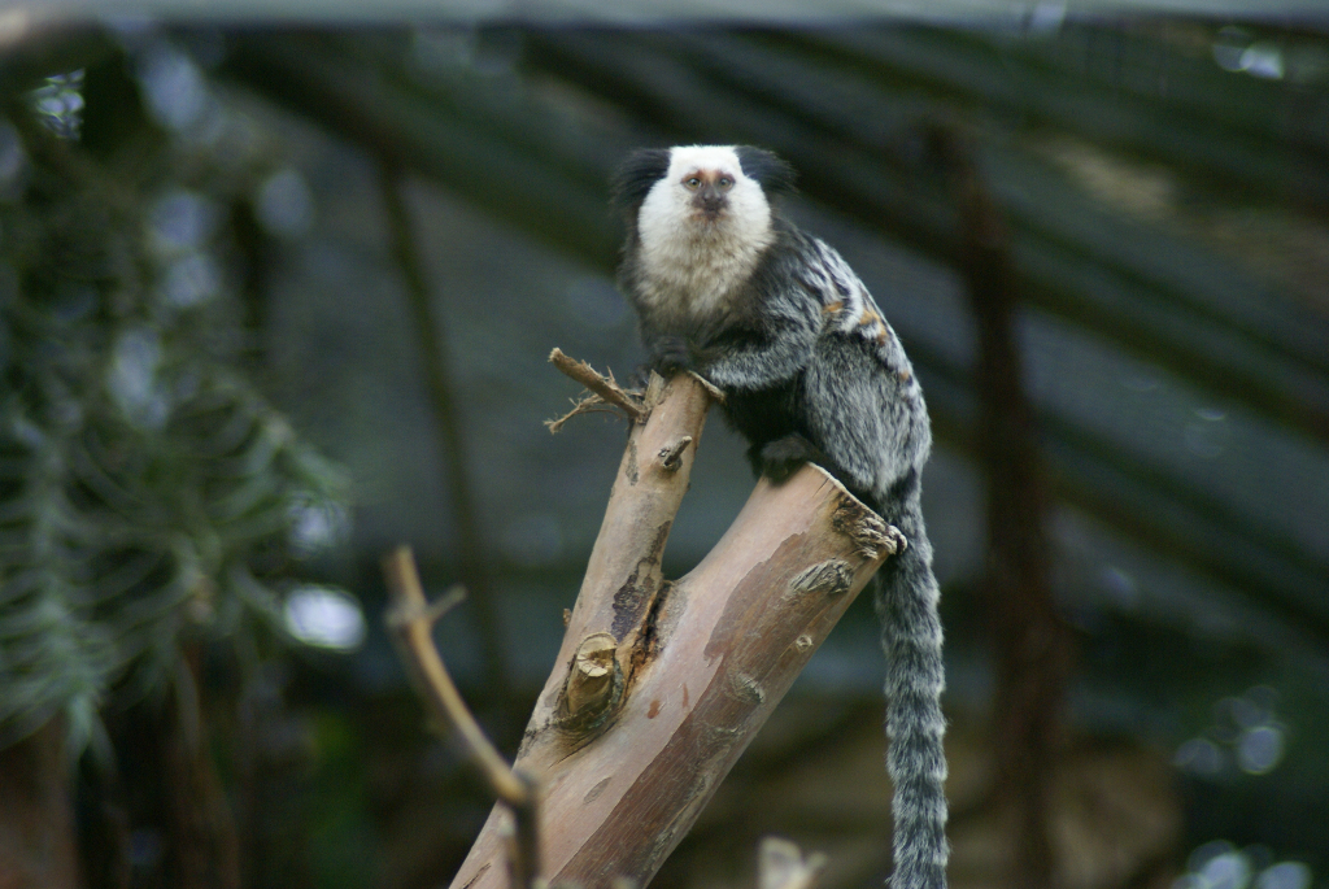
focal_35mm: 300
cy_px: 444
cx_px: 664
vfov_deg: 4.6
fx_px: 11086
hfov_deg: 6.9
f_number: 4.5
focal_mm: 200
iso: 400
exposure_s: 1/125
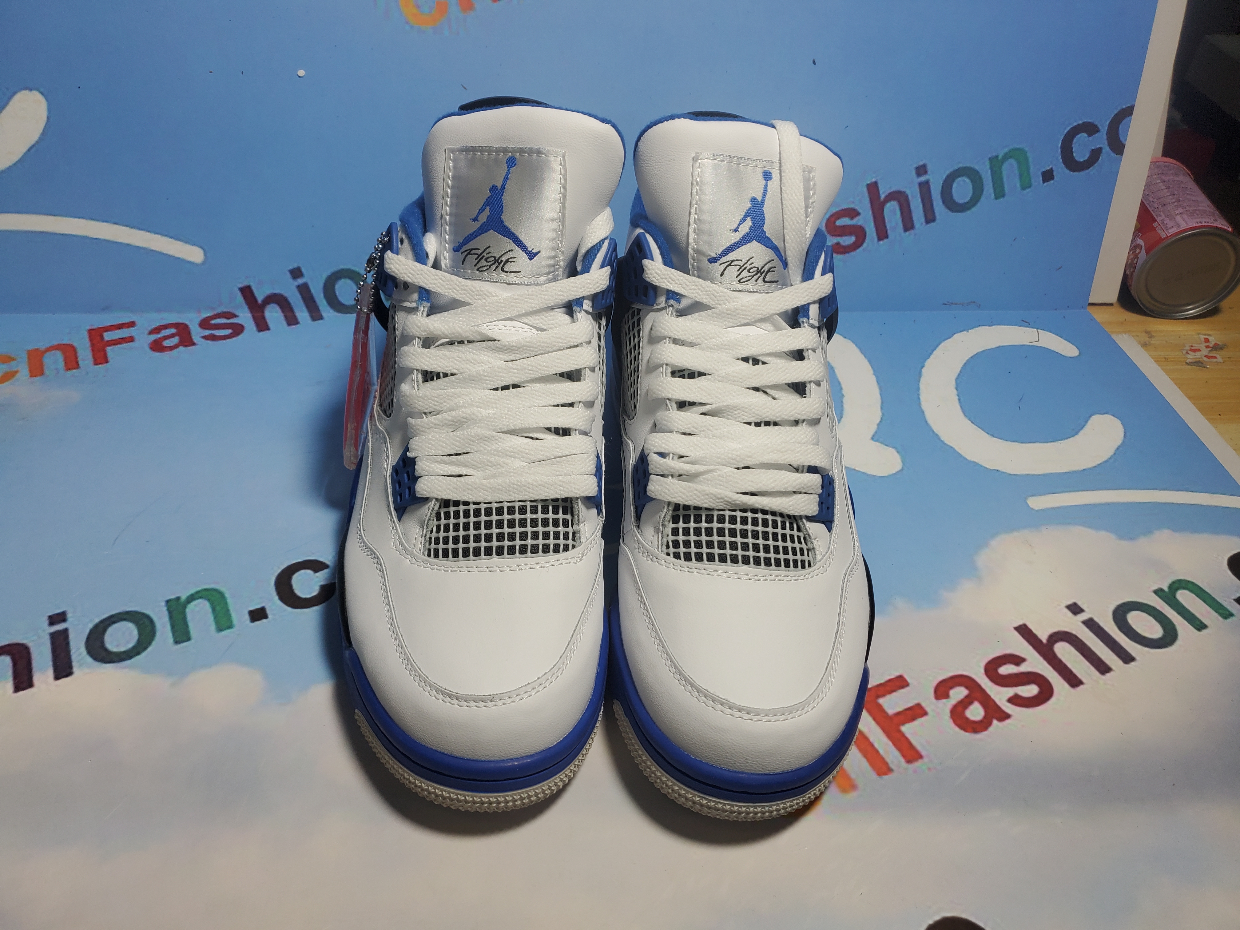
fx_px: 931
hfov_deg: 67.3
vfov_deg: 53.1
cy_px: 465
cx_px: 620
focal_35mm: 26
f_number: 1.5
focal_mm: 4.3
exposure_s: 1/752
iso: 50
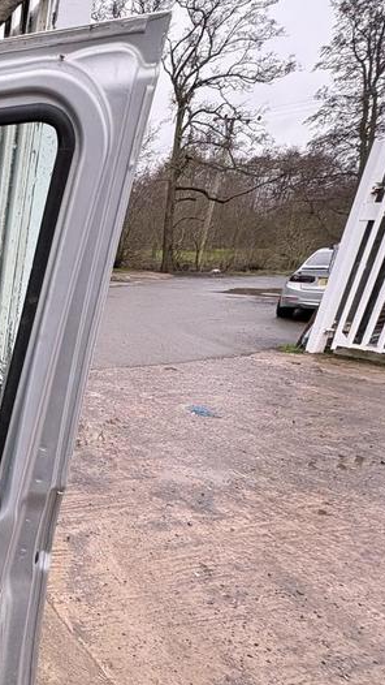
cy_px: 417
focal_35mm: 26
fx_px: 472
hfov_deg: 33.9
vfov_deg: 71.0
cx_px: -99
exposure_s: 1/99
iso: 50
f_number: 2.2
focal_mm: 2.22
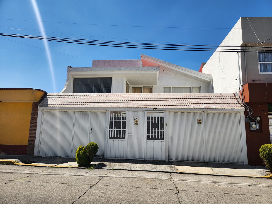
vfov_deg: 58.9
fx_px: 181
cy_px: 102
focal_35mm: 23
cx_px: 136
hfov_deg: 73.9
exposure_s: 1/2077
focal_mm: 5.4
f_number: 1.8
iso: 20
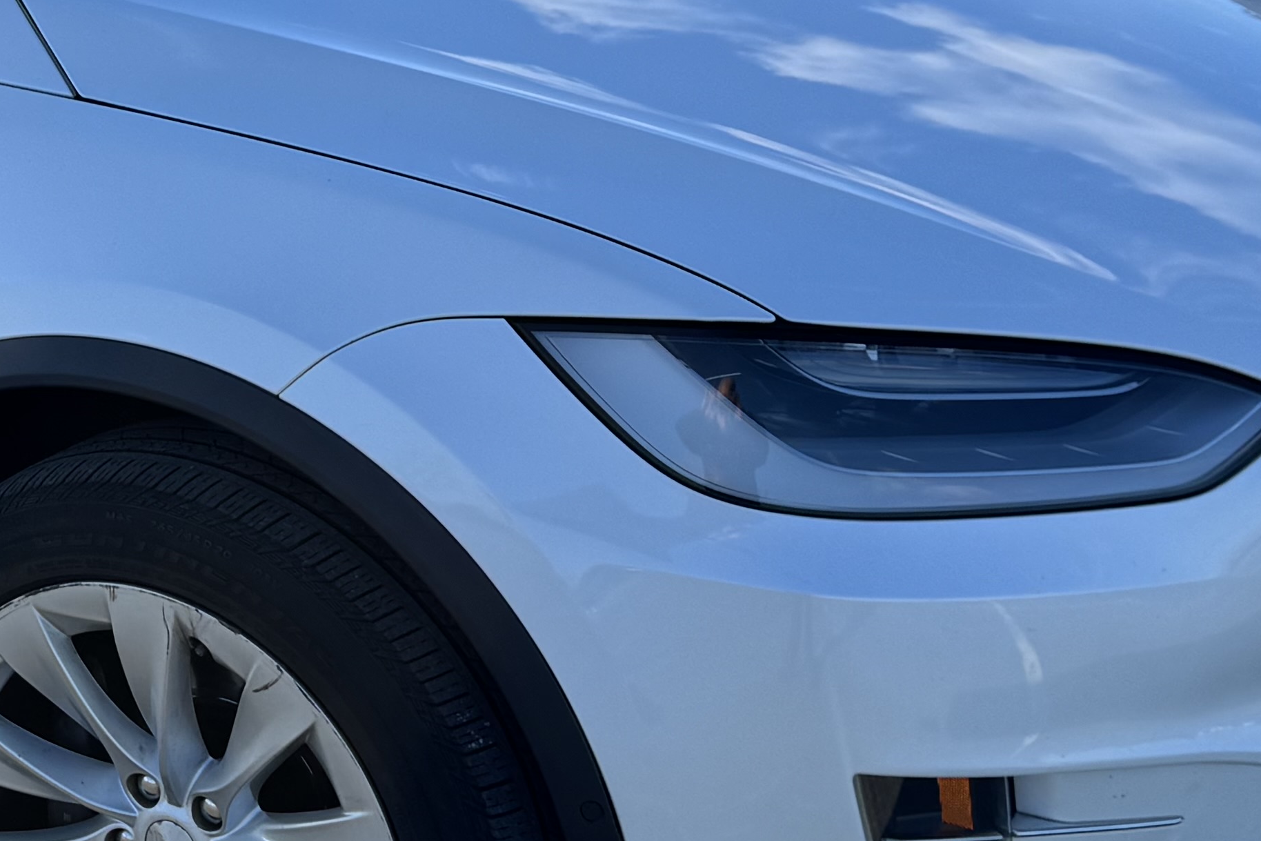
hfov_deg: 25.1
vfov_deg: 17.5
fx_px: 2732
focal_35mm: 78
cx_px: 103
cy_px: 351
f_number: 1.78
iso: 80
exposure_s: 1/2506
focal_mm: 6.76
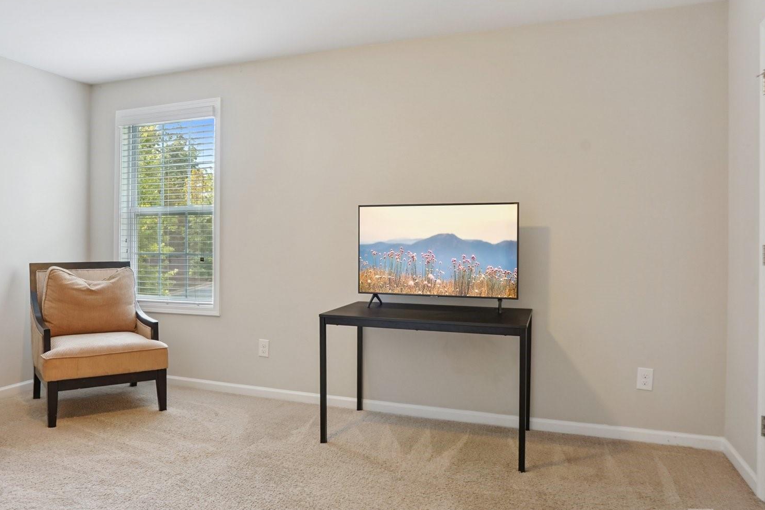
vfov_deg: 51.3
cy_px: 257
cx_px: 322
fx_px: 531
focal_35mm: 25
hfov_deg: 71.1
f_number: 8
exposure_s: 1/10
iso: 400
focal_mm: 18
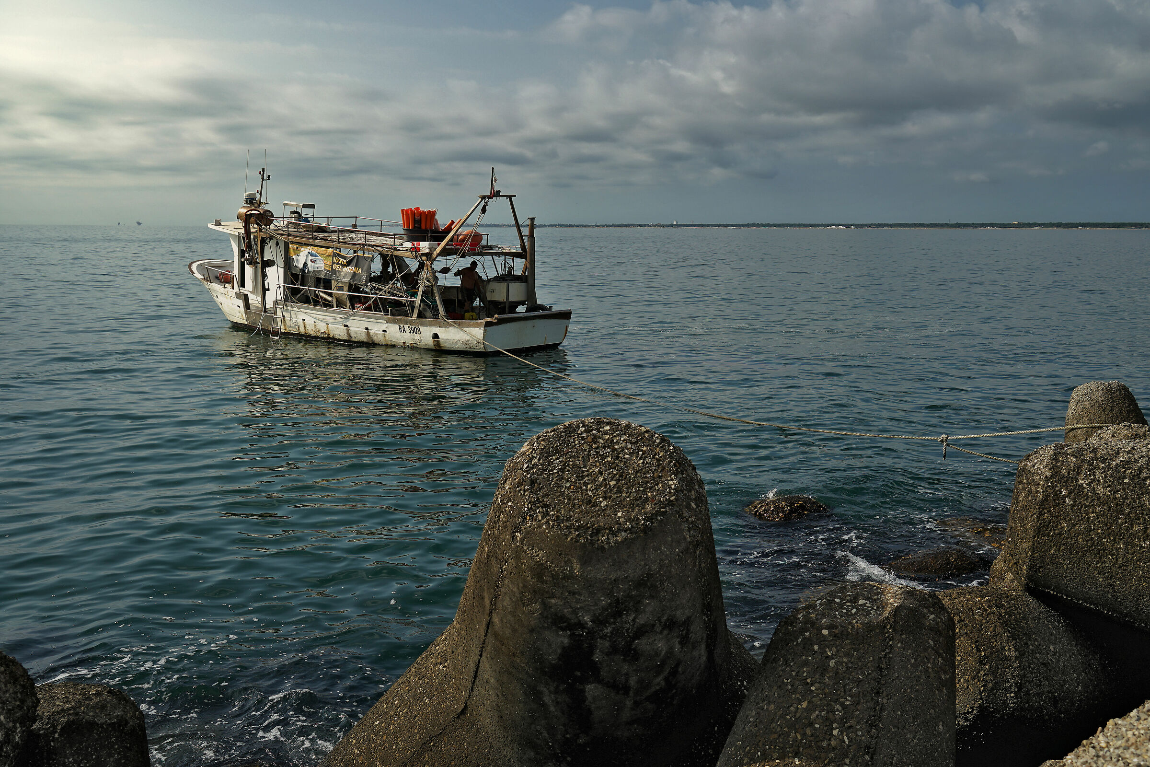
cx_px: 575
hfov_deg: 54.4
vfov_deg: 37.9
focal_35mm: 35
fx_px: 1118
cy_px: 384
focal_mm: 35
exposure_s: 1/500
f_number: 8
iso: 100
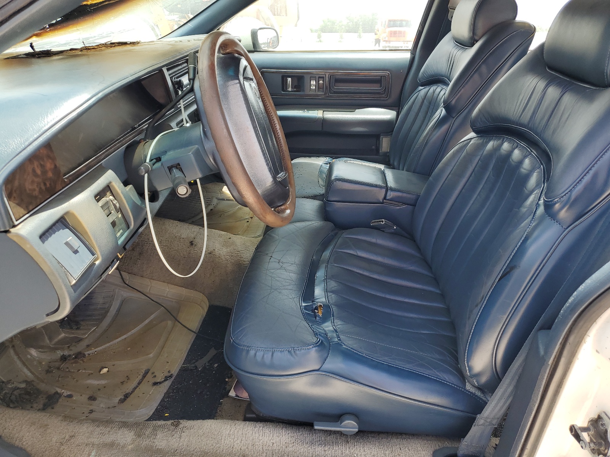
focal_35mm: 26
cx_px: 305
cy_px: 228
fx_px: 458
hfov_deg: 67.3
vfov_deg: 53.1
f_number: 1.5
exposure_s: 1/476
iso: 50
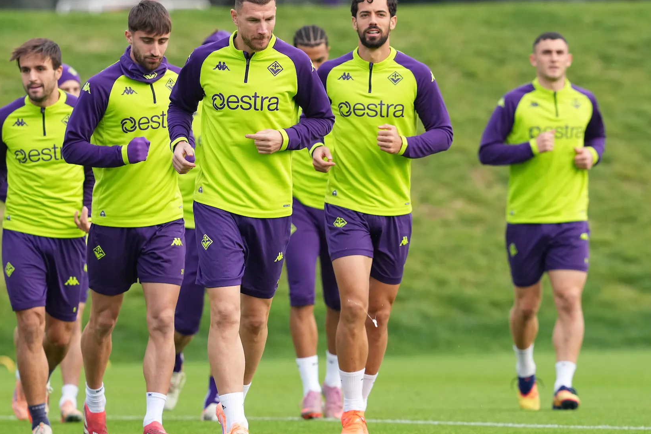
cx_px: 330
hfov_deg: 3.5
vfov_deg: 2.3
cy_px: 209
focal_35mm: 588
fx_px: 10630
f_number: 5
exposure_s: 1/640
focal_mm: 400
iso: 1000
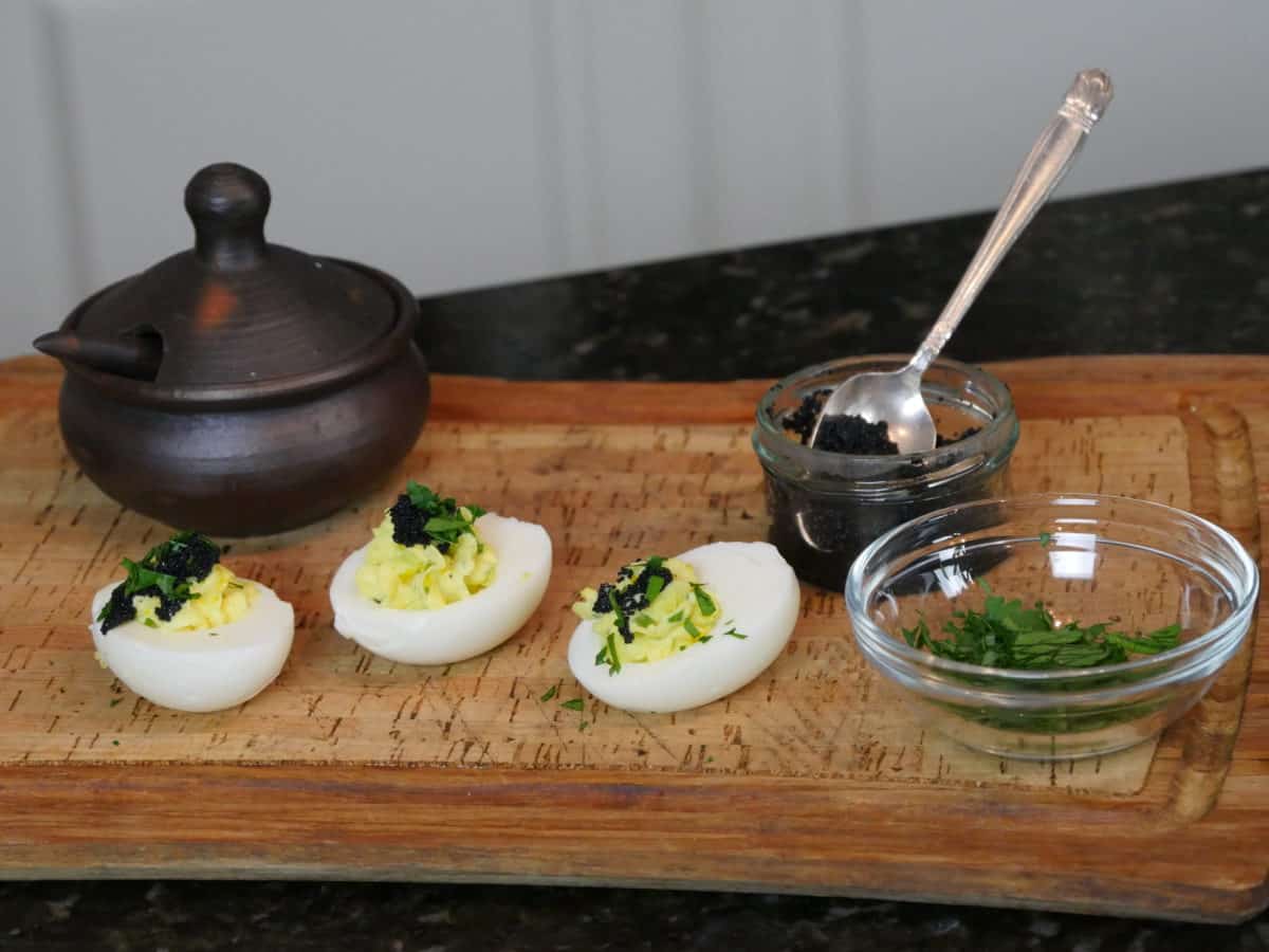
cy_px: 476
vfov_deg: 12.1
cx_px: 634
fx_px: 4472
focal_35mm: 122
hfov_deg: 16.1
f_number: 5.2
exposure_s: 1/160
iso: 3200
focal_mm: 61
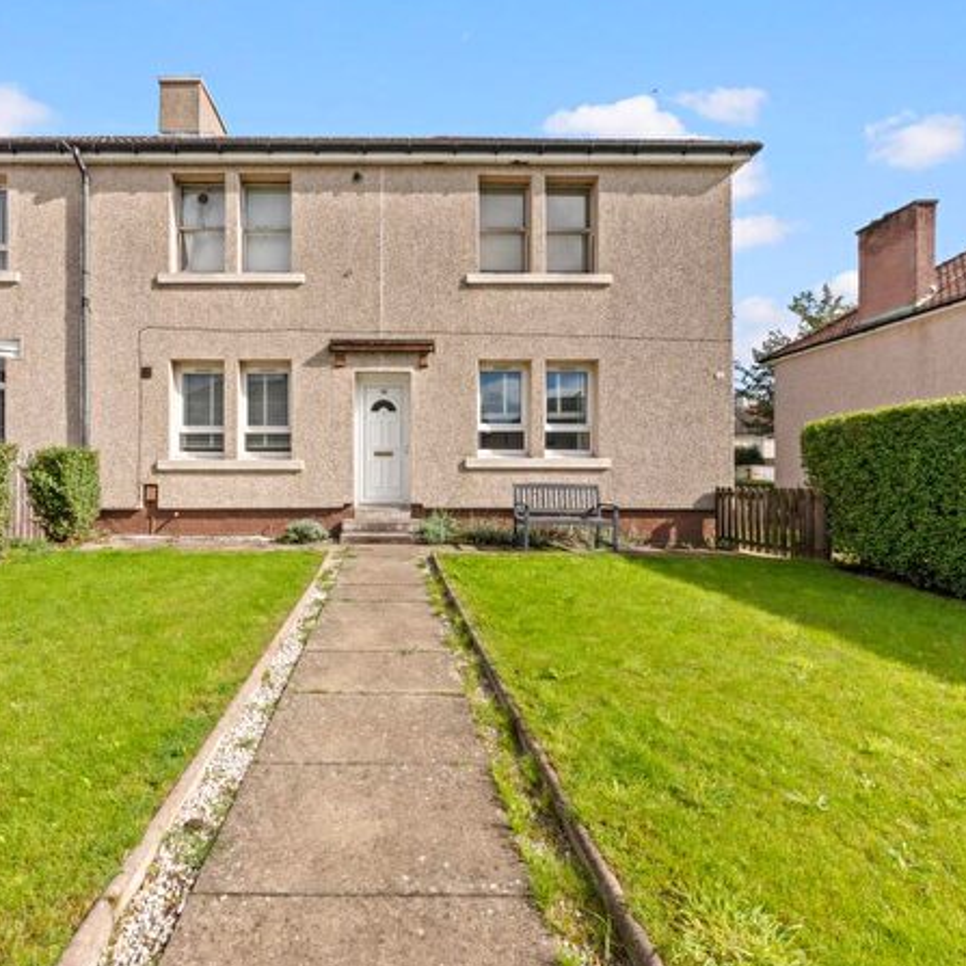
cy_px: 482
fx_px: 505
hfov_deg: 86.3
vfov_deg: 87.4
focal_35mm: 16
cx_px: 387
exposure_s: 1/50
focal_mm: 12
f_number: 20
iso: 800
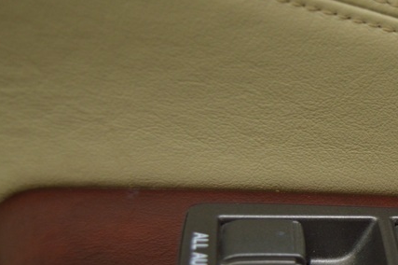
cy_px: 219
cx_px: 458
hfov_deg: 18.7
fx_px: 1151
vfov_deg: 13.0
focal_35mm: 104
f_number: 4.2
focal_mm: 29
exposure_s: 1/80
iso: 400
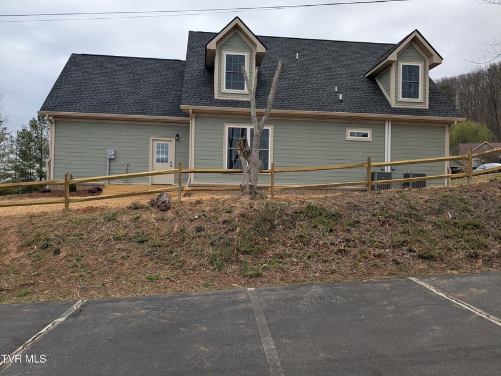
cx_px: 250
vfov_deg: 51.4
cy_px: 188
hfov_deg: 65.3
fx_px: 391
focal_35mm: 27
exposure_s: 1/1114
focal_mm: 4.38
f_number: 1.73
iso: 60
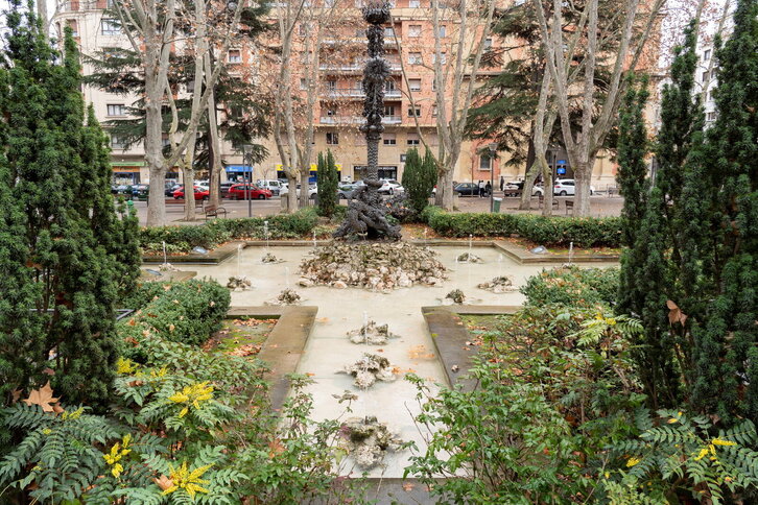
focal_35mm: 24
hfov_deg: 73.7
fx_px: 505
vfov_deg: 53.1
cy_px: 252
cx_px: 379
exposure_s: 1/125
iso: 1000
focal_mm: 24
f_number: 7.1
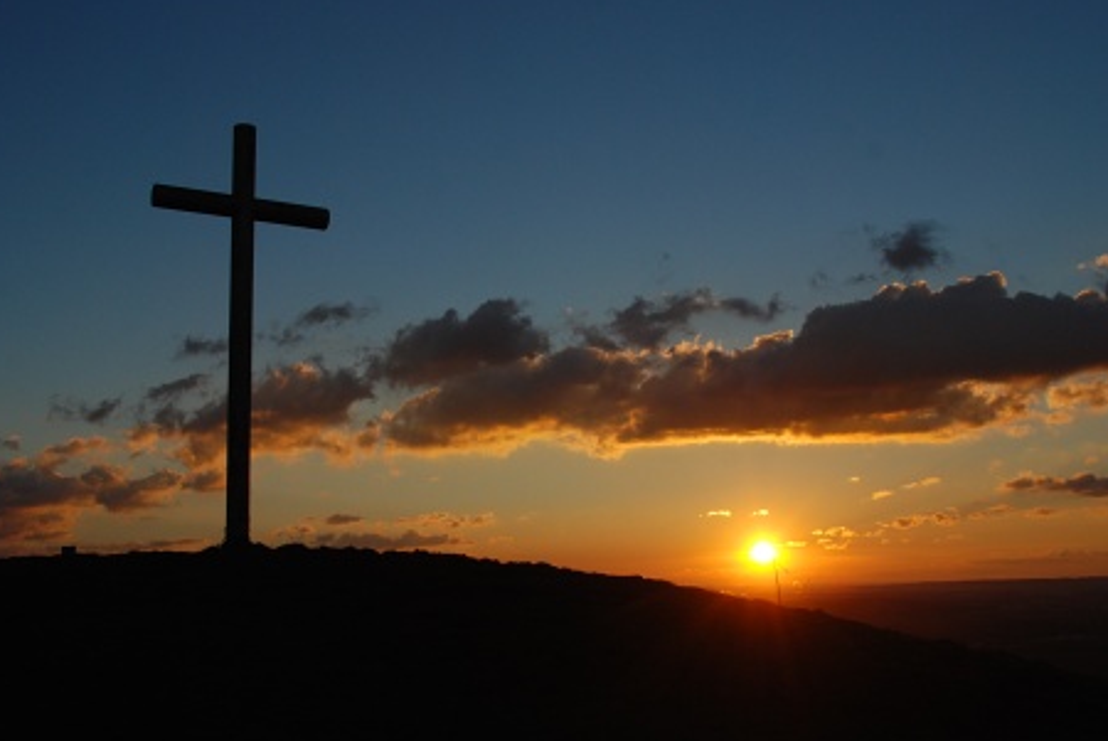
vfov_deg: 33.4
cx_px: 507
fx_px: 1232
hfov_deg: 48.4
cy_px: 431
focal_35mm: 40
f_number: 13
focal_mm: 20
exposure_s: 1/640
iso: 250
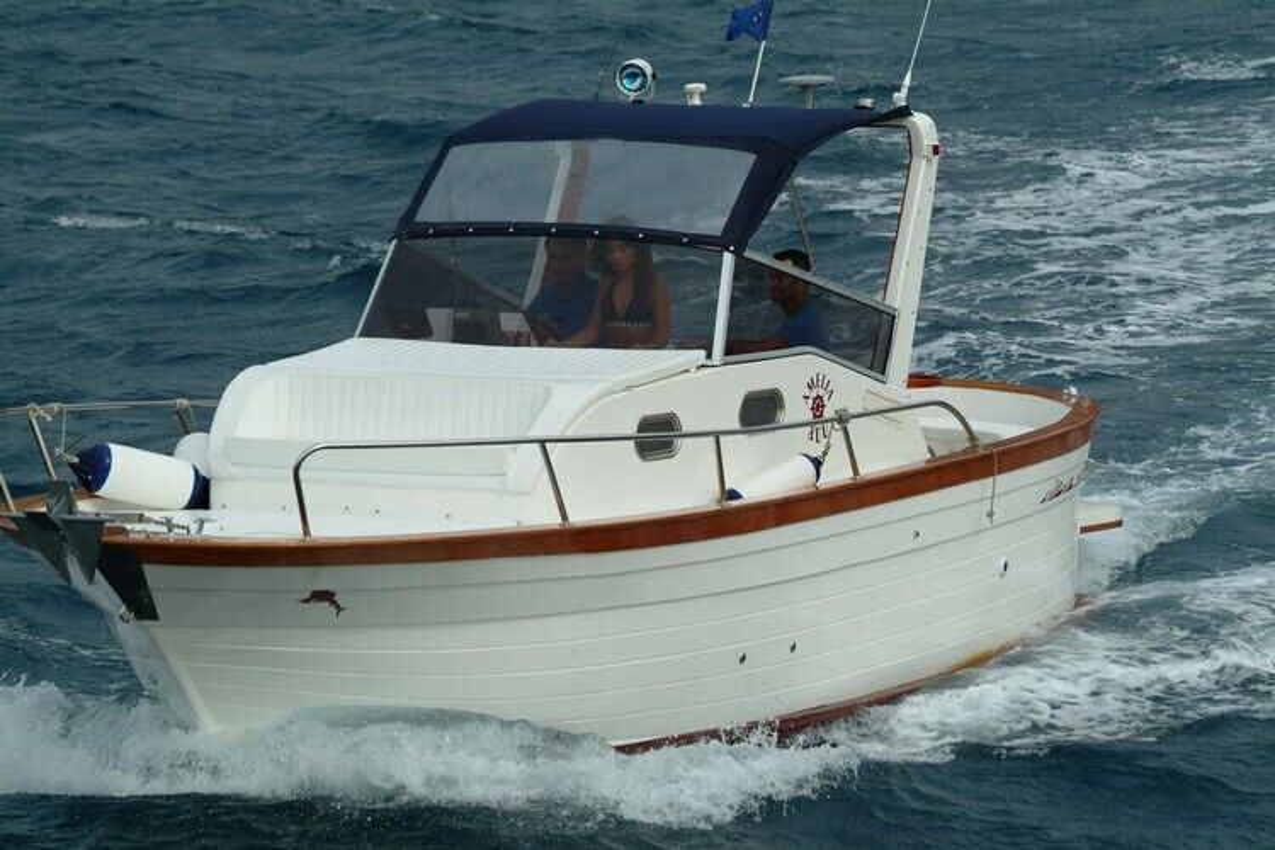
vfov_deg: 8.4
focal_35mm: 164
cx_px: 638
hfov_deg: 12.6
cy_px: 425
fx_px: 5790
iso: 100
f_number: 5.6
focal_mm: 109
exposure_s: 1/500
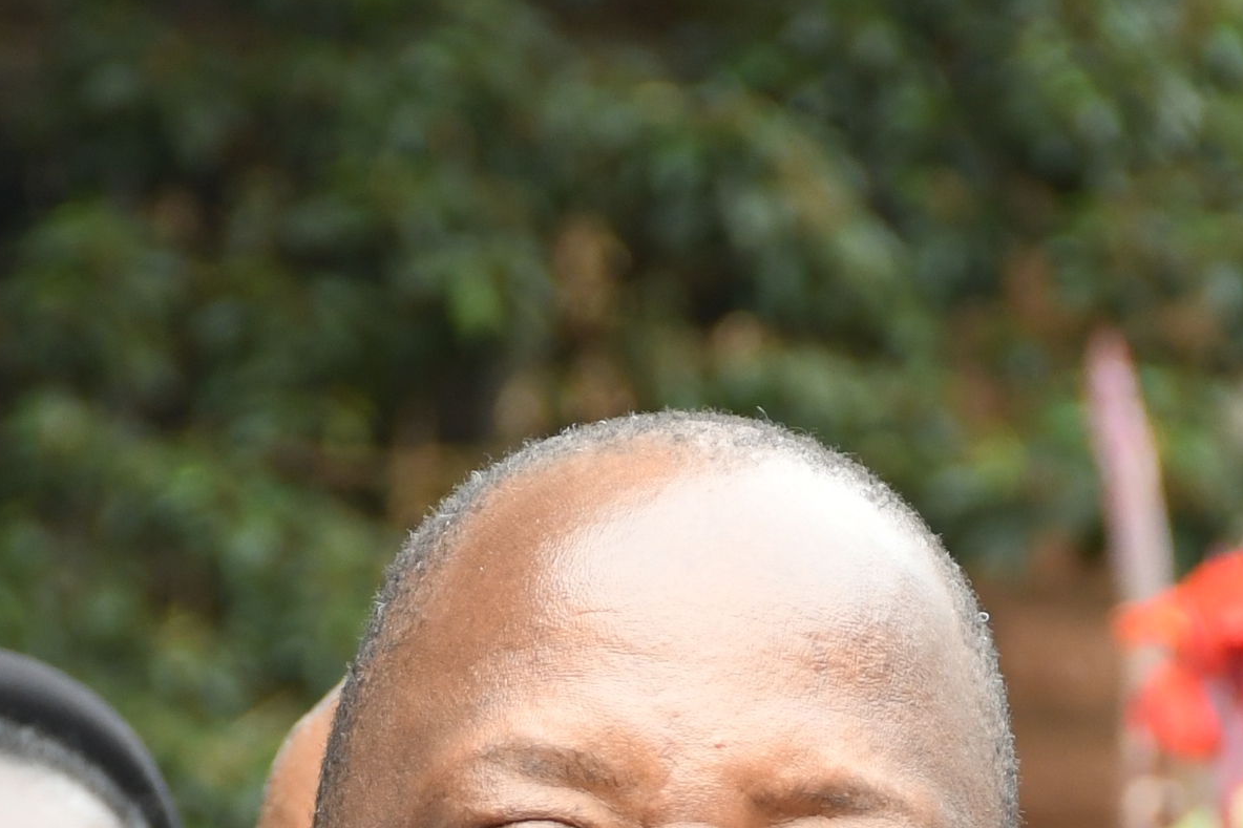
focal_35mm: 448
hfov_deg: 4.6
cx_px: 759
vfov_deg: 3.1
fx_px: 15465
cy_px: 1349
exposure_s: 1/320
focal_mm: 85
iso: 800
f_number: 5.3
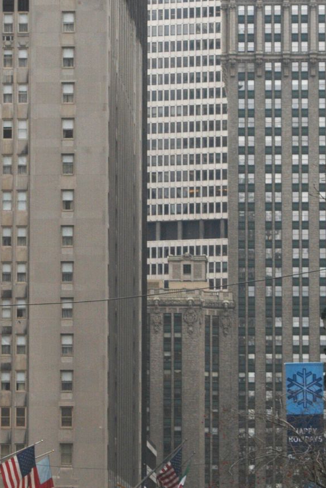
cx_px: 66
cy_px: 225
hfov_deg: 5.5
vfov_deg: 8.3
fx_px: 3368
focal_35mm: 248
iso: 200
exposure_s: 1/250
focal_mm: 70
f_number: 8
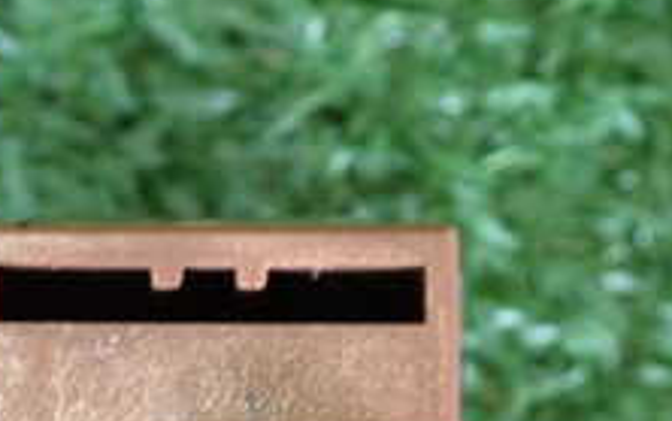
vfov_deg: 4.5
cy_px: 657
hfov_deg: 7.3
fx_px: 5259
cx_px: 136
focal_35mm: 287
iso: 800
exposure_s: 1/25
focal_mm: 18
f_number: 4.9
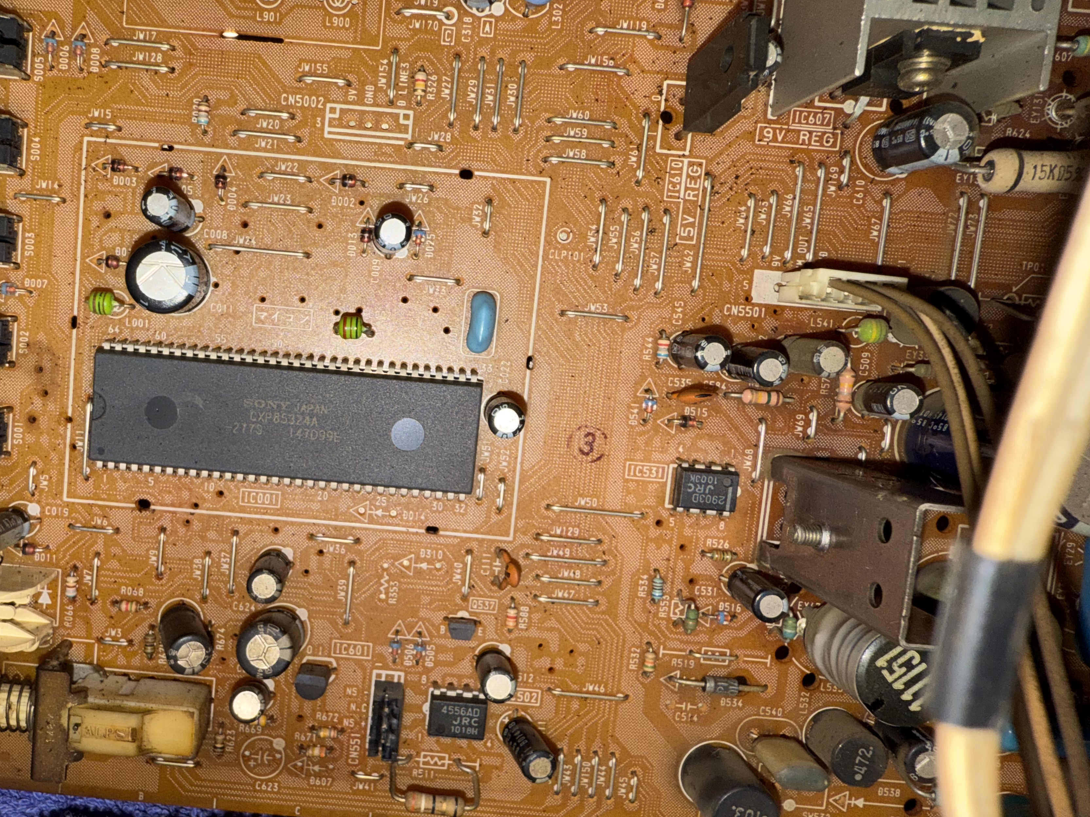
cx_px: 450
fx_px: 913
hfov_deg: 61.3
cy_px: 397
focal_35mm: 29
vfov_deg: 48.2
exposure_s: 1/122
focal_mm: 2.22
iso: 25
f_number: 2.2
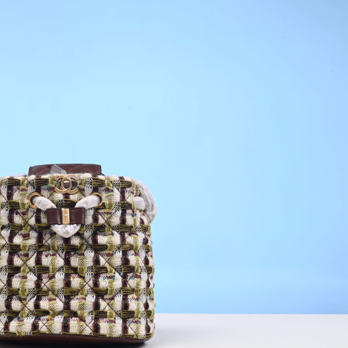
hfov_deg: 27.8
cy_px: 205
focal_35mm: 61
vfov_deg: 28.1
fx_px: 694
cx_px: 86
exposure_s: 1/2.5
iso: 100
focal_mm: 40
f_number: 16
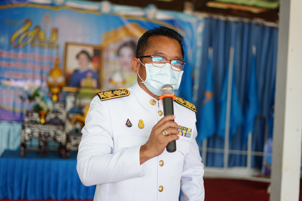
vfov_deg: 27.0
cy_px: 100
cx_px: 151
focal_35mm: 50
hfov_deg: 39.6
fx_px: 419
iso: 400
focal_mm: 50
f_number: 1.8
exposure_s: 1/400
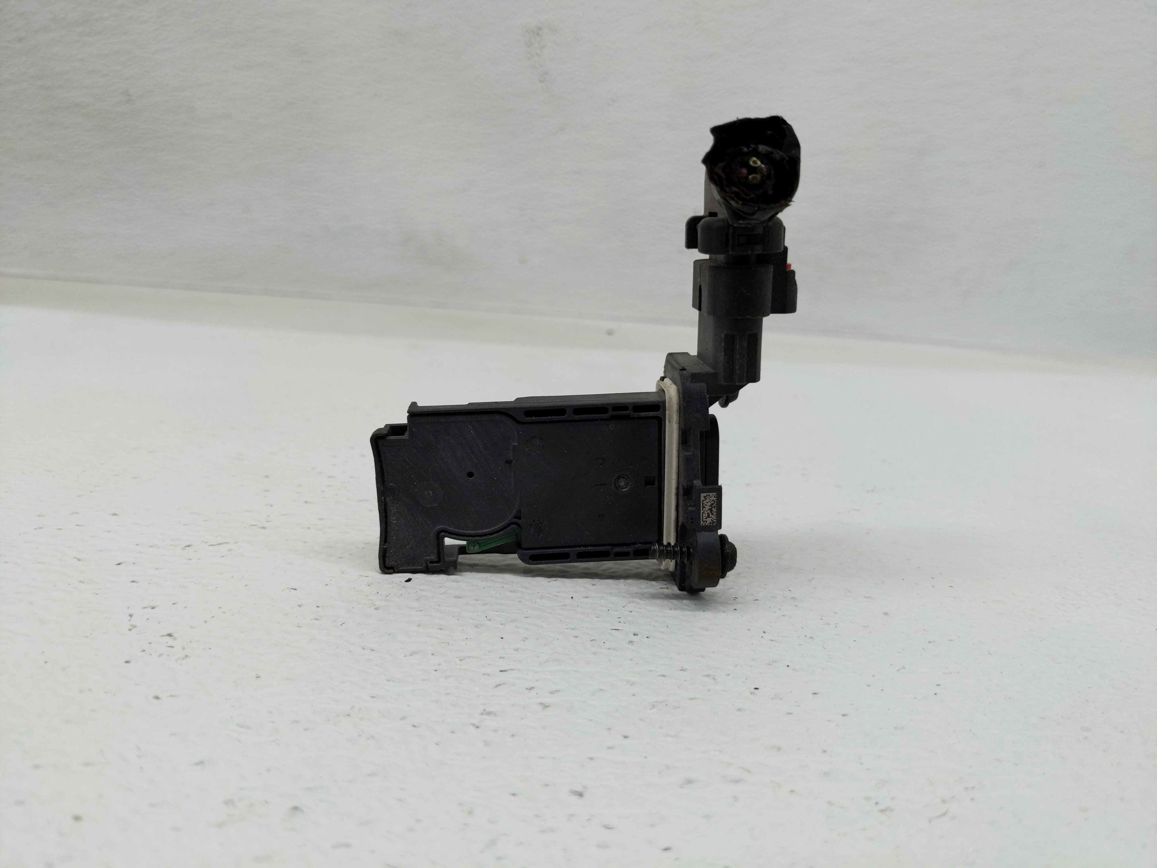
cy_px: 434
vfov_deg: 54.9
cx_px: 578
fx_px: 836
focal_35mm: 25
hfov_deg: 69.4
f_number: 1.73
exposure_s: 1/120
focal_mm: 4.38
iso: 71
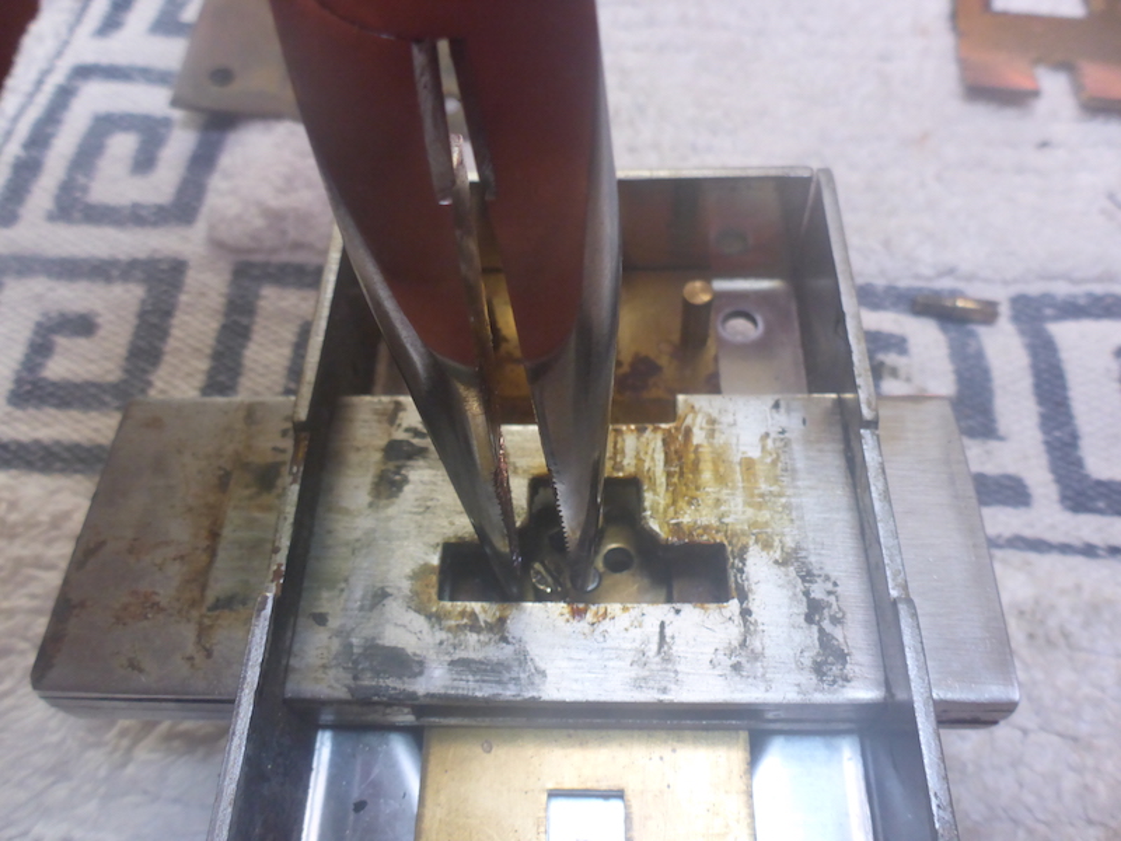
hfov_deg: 63.4
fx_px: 907
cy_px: 420
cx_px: 560
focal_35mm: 28
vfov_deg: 49.7
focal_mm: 4.9
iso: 400
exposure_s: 1/60
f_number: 3.3
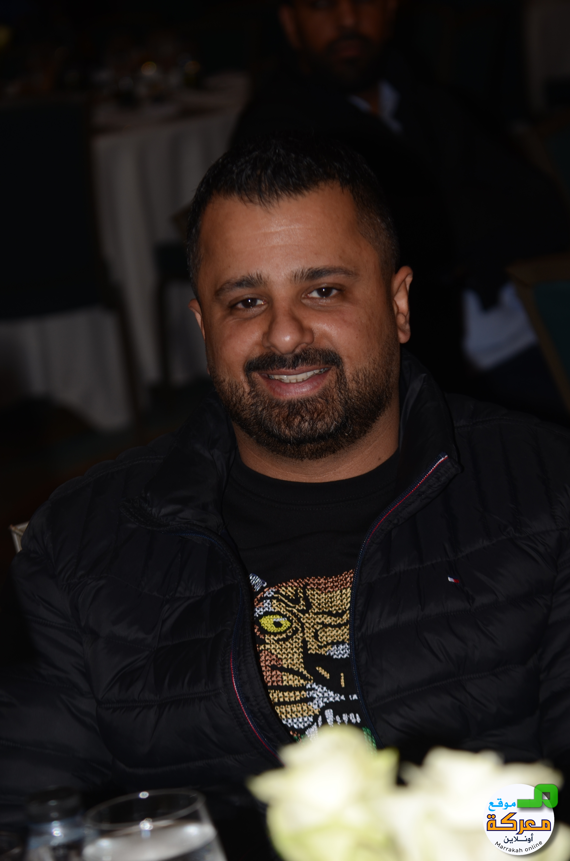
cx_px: 285
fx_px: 3292
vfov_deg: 14.9
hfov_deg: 9.9
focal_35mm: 138
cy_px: 430
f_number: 4.5
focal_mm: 92
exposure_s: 1/250
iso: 125
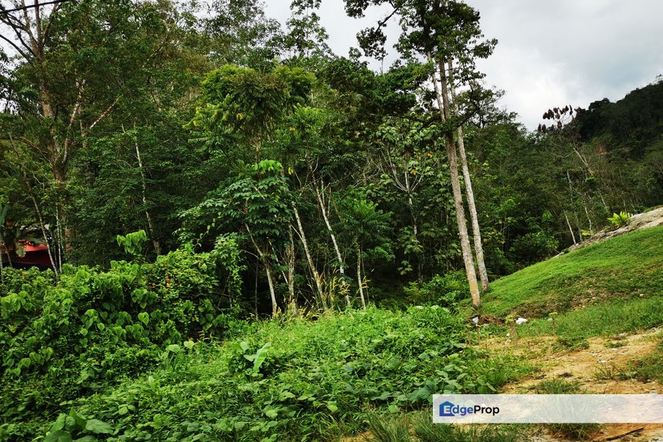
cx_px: 333
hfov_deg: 63.7
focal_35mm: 29
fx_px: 534
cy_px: 237
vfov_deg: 44.9
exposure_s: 1/722
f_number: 1.8
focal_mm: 5.58
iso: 50
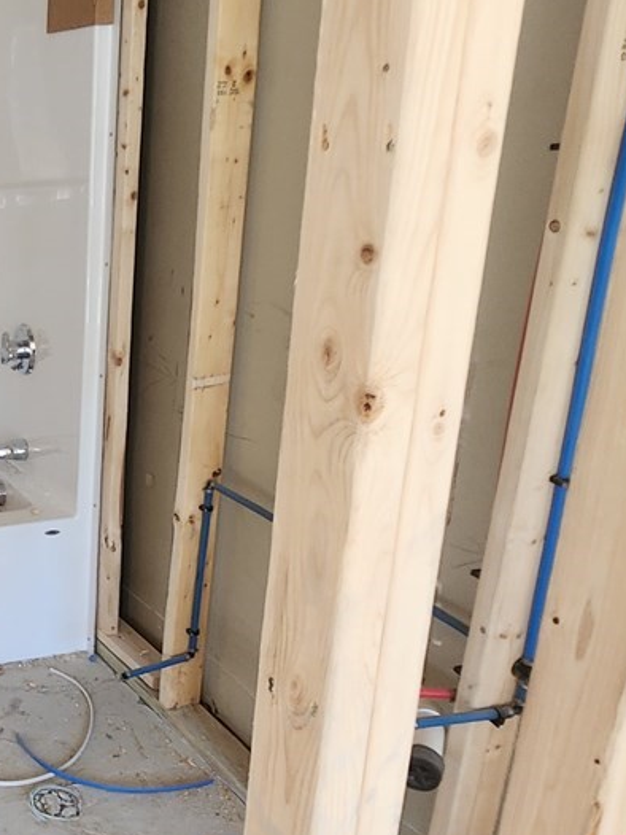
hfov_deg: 30.4
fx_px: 916
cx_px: -172
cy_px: 476
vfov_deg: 48.8
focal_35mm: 38
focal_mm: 2.2
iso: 200
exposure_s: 1/60
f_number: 2.2
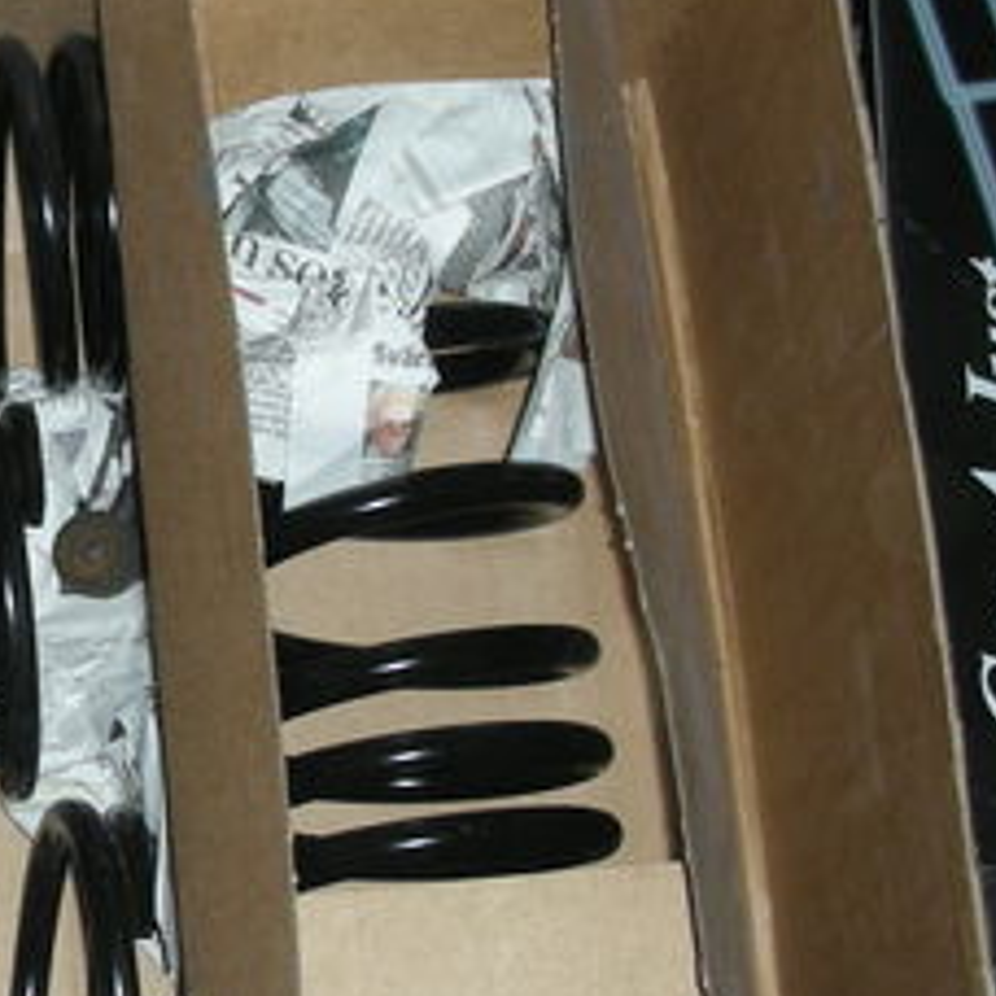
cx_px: -240
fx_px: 2832
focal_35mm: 87
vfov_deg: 19.9
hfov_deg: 18.7
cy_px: 498
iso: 50
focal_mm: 5.8
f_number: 2.8
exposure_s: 1/60
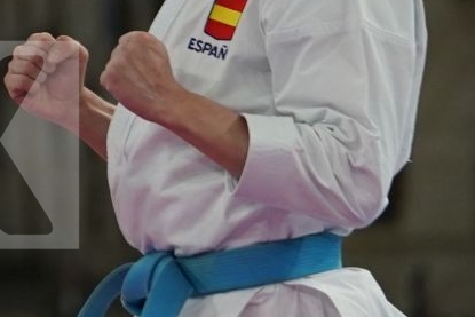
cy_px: 145
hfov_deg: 1.6
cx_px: -415
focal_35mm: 1300
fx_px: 17158
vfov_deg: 1.1
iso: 800
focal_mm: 200
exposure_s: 1/500
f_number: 2.8
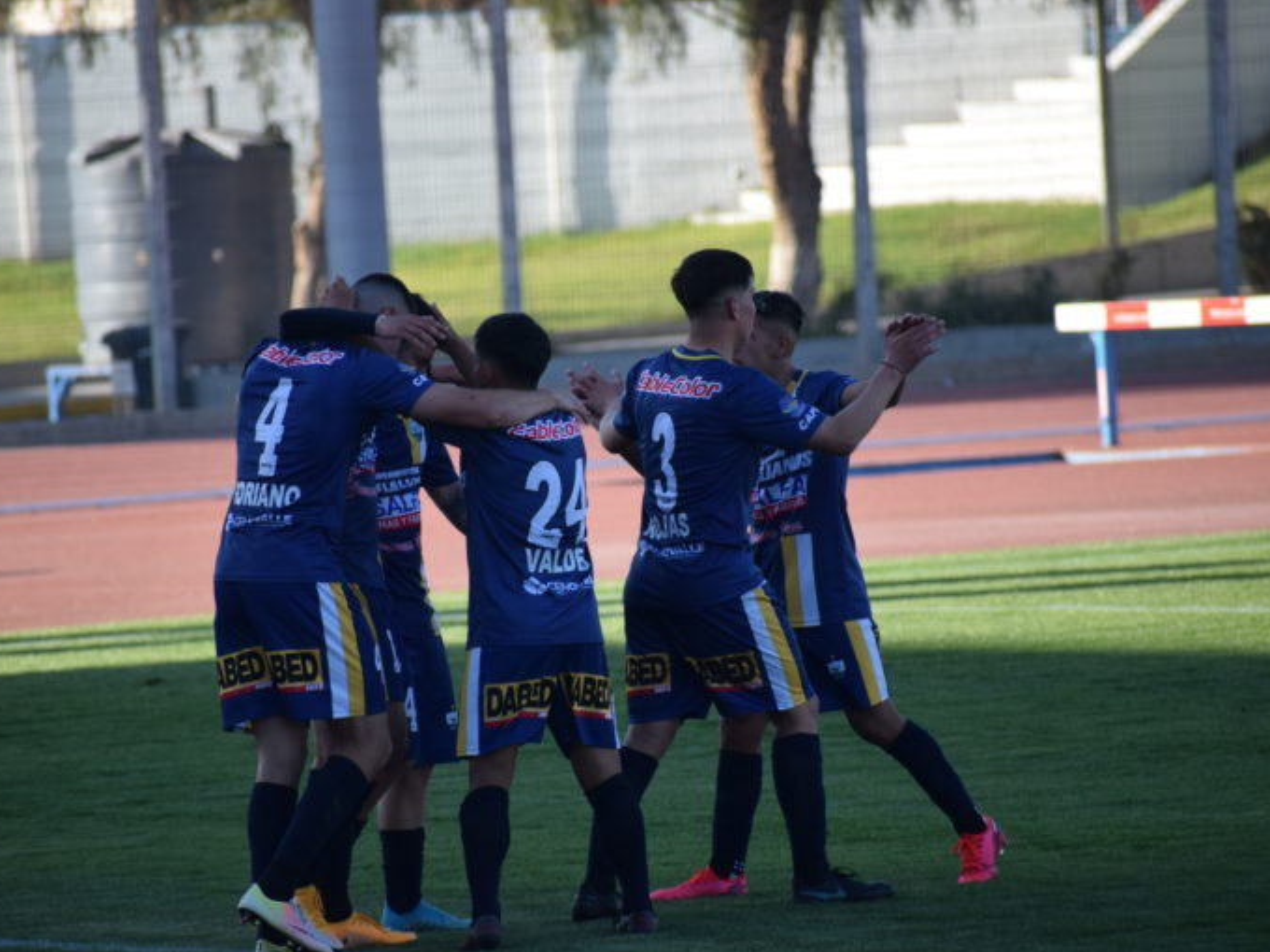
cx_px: 570
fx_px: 17941
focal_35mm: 489
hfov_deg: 4.1
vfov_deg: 3.0
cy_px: 476
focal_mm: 300
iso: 720
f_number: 6.3
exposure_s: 1/1000
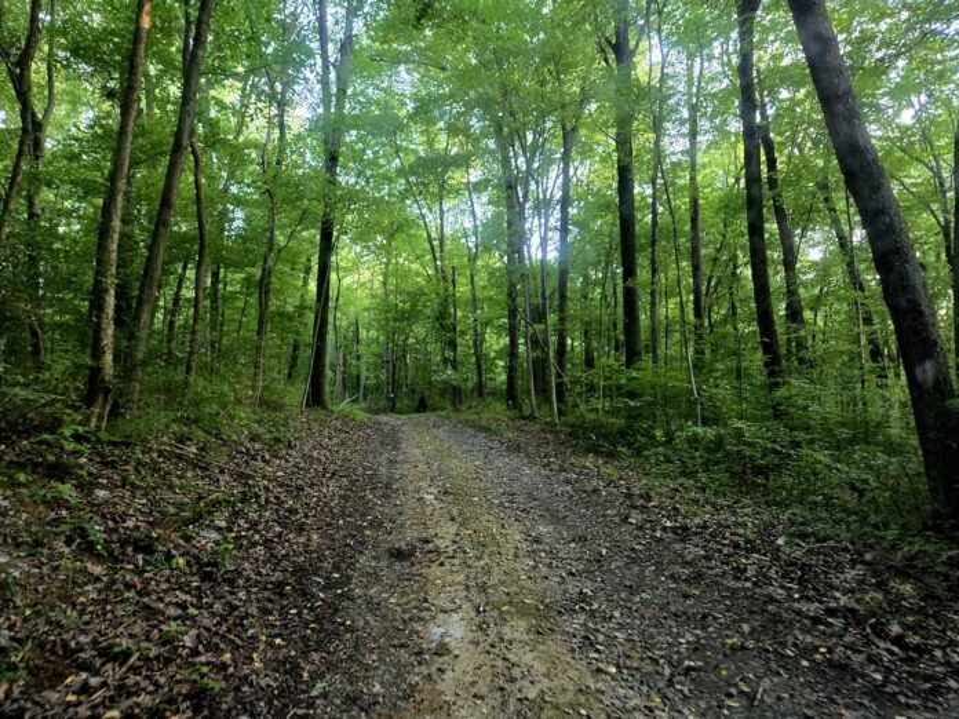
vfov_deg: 58.9
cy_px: 360
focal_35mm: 23
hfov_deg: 73.9
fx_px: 637
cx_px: 480
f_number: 1.8
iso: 500
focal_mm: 5.4
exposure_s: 1/120
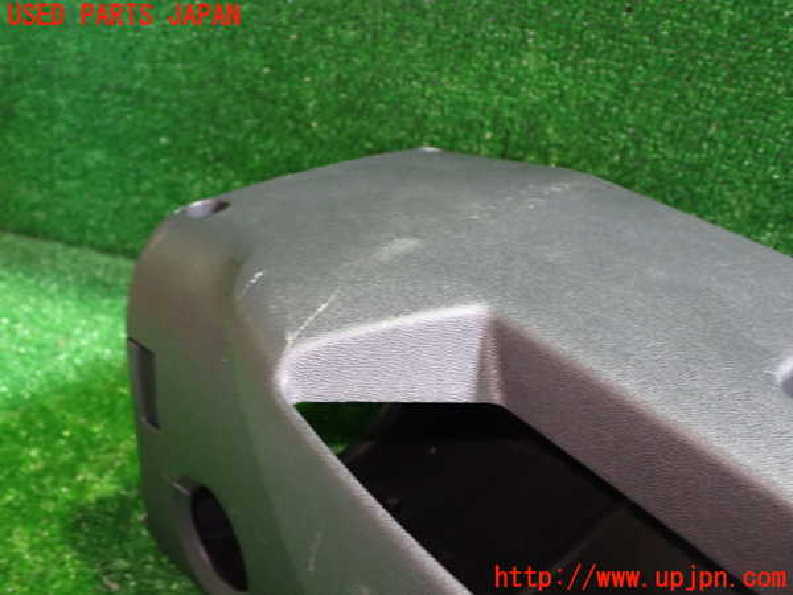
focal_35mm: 38
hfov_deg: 49.0
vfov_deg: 37.7
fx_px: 871
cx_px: 396
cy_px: 298
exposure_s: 1/20
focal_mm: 6.83
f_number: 2.7
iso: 800
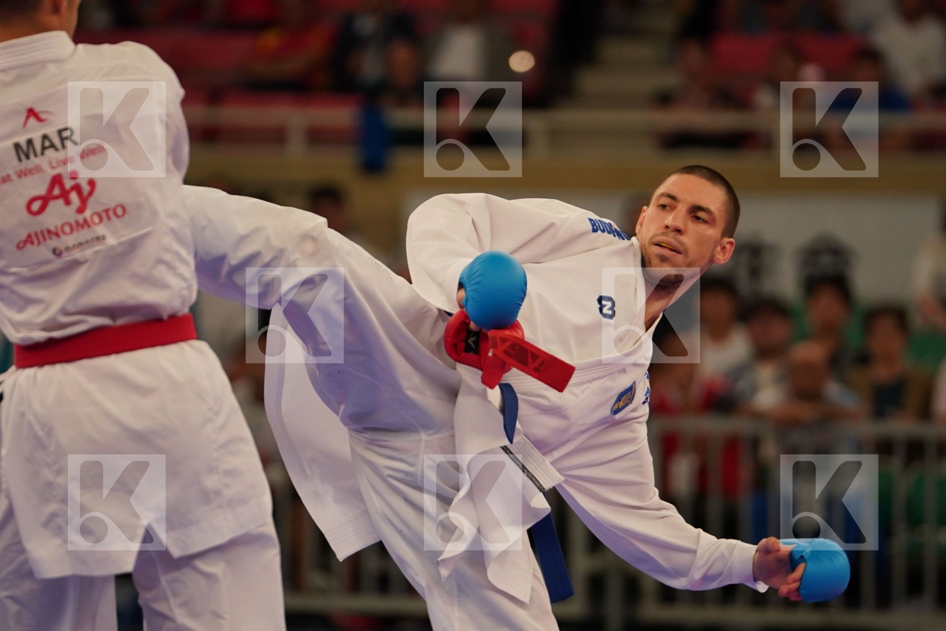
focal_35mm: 297
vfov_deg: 4.6
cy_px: 316
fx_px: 7804
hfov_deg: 6.9
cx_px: 473
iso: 1600
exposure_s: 1/1000
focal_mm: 198
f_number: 2.8
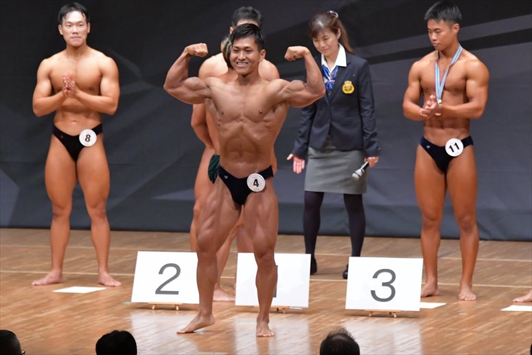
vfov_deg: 4.8
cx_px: 266
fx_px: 4210
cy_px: 178
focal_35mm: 285
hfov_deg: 7.2
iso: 8000
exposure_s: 1/400
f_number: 5.6
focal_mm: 190
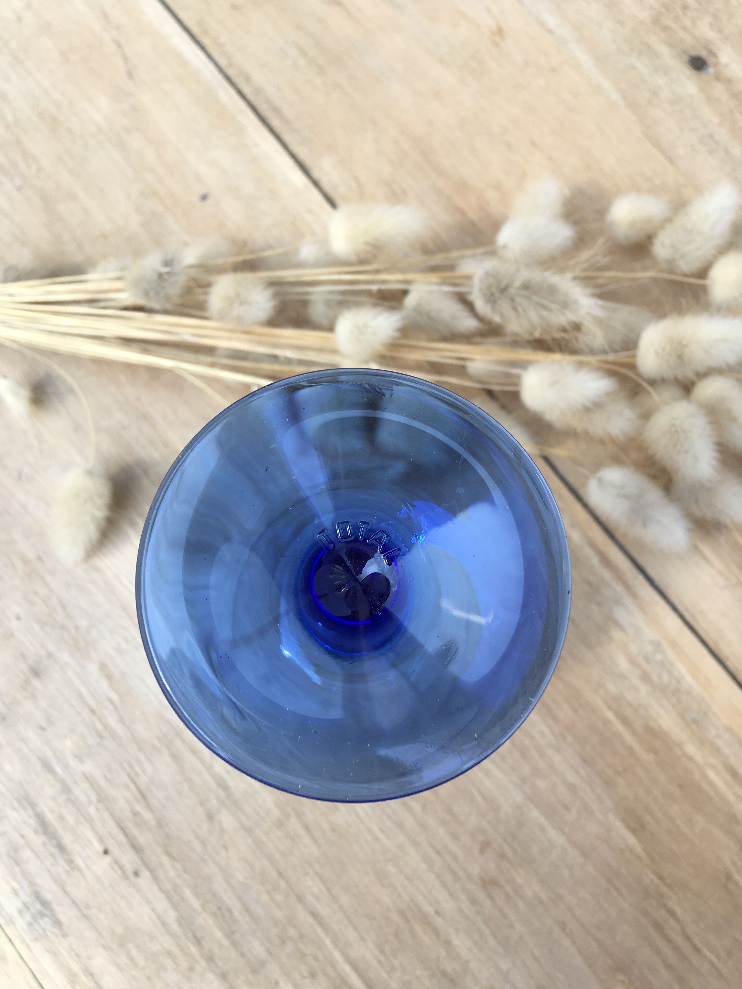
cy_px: 494
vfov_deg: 61.7
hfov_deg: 48.2
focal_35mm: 29
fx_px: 829
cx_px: 371
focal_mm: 4.15
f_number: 2.2
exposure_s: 1/163
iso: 25
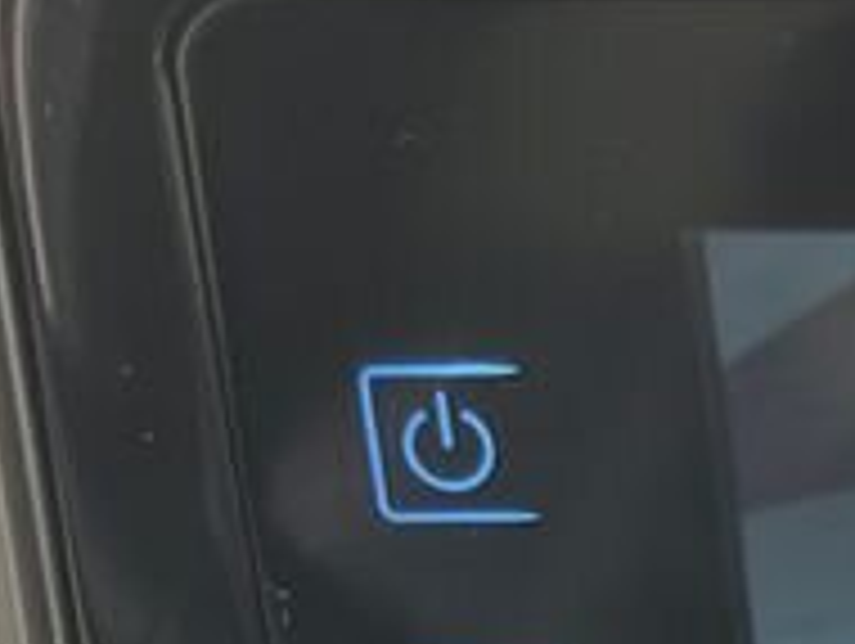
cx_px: 2133
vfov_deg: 10.2
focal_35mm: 140
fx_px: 3462
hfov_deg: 11.4
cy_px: 1040
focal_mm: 5.1
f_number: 1.6
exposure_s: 1/122
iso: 80
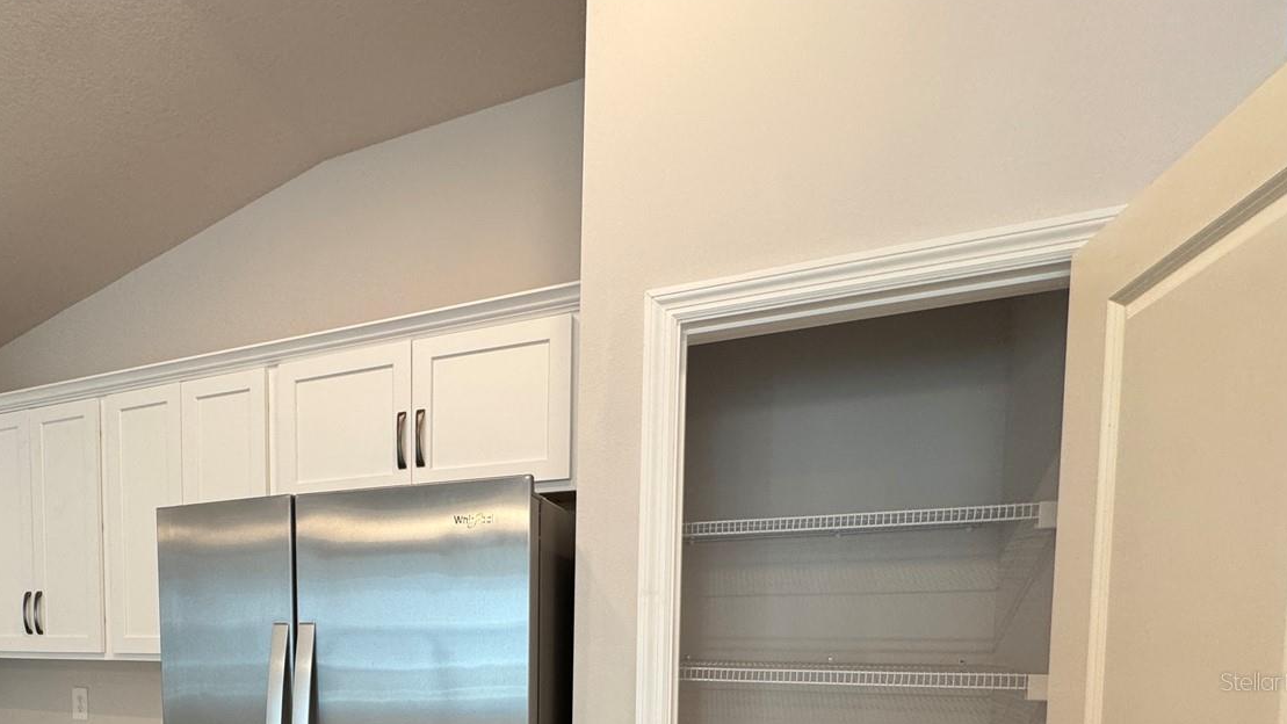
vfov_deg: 45.5
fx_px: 751
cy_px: 681
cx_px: 402
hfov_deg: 77.8
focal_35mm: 22
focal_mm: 2.22
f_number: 2.2
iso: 160
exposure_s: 1/120
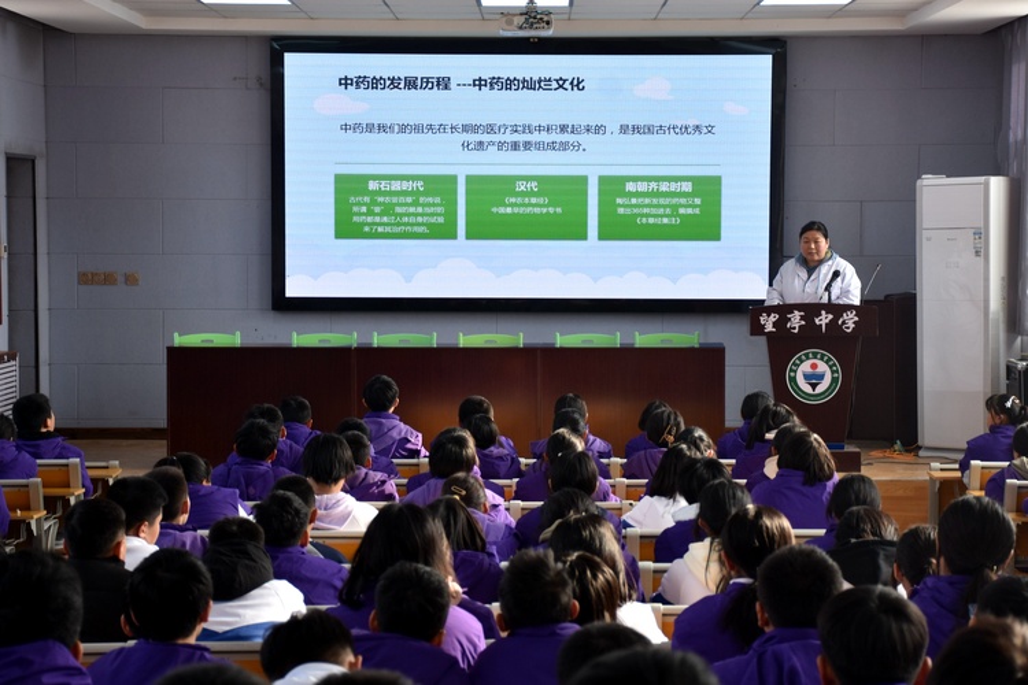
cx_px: 514
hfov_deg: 28.1
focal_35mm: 72
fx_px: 2056
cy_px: 342
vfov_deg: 18.9
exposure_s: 1/100
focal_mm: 48
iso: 320
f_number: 5.6
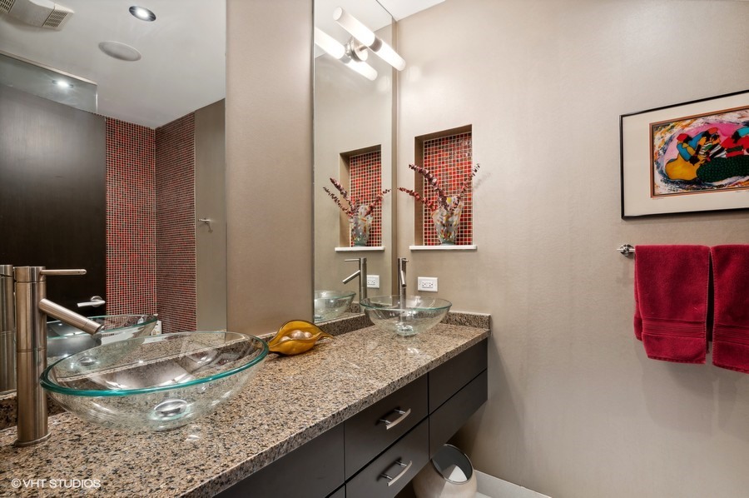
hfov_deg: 93.3
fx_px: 353
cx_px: 374
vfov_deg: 70.3
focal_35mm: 17
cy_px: 249
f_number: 9.5
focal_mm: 17
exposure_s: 1/3.33
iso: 400
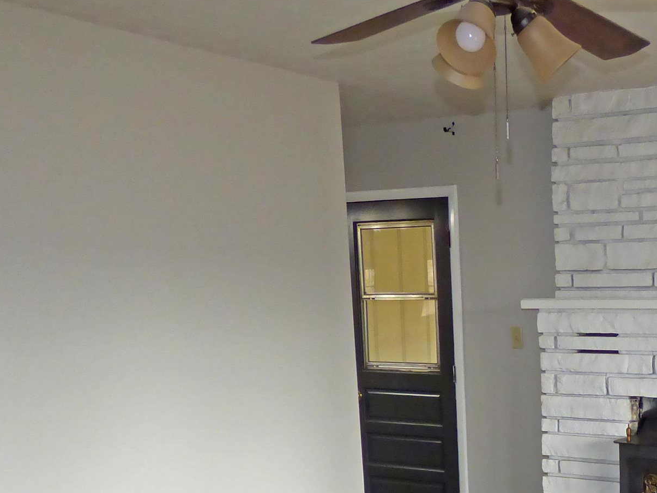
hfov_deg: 34.3
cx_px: 649
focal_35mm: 51
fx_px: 968
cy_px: 498
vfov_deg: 26.9
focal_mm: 3.58
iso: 400
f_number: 2.8
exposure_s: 1/60
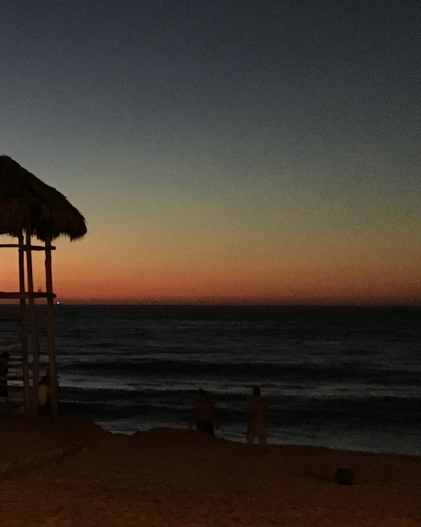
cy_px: 215
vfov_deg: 23.5
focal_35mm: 81
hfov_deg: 16.2
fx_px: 1262
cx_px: -317
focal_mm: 4.15
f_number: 2.2
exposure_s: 1/15
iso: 400
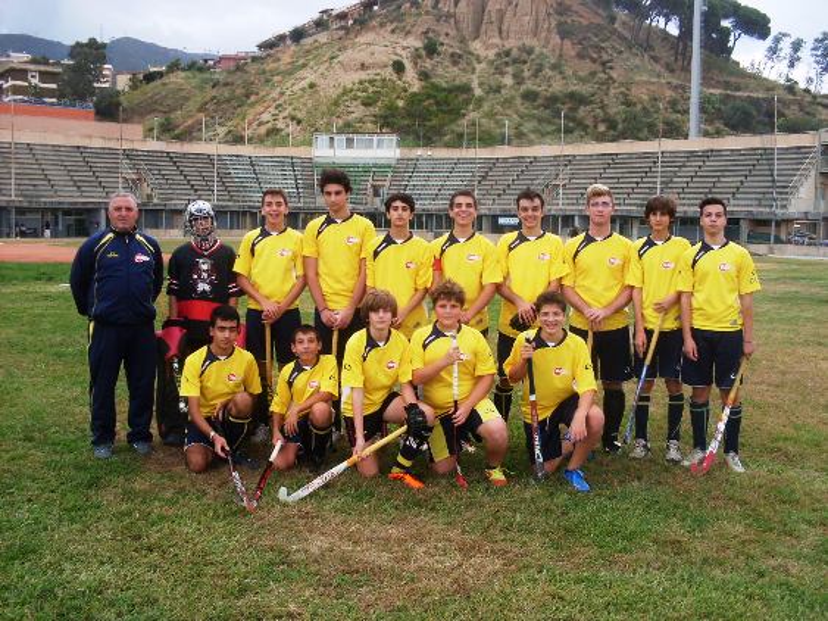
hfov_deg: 49.0
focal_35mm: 38
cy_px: 310
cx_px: 414
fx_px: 909
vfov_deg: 37.7
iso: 80
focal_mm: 6.3
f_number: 2.8
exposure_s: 1/180
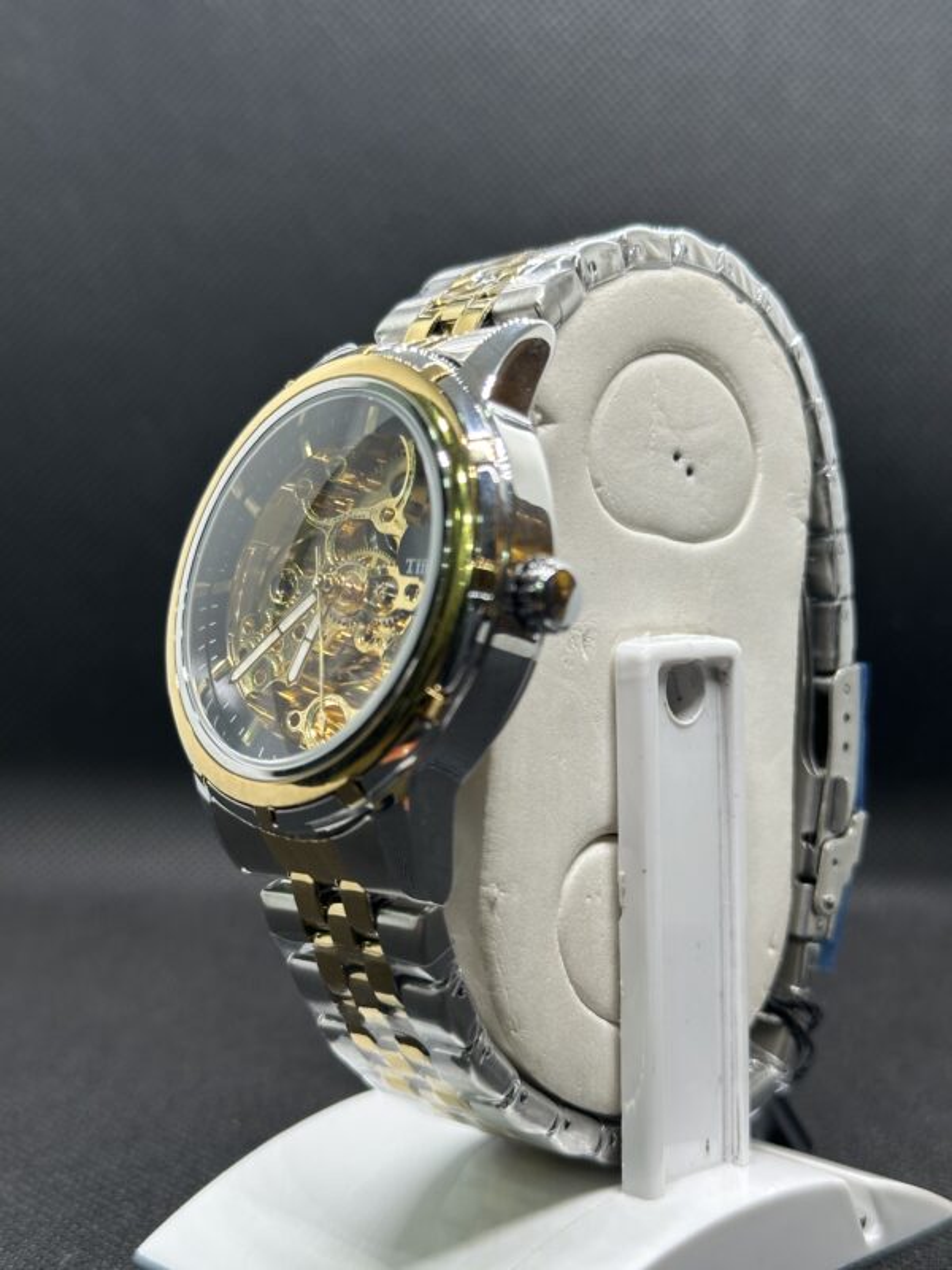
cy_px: 635
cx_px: 476
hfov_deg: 30.3
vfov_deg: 39.7
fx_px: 1760
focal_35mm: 48
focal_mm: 6.86
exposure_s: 1/100
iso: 64
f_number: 1.78
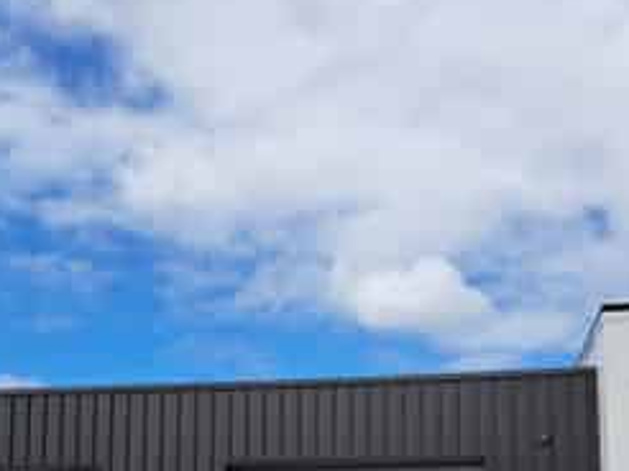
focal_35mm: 48
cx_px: 334
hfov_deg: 39.7
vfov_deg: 28.6
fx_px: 871
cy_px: 457
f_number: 1.8
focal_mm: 5.23
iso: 50
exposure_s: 1/1314
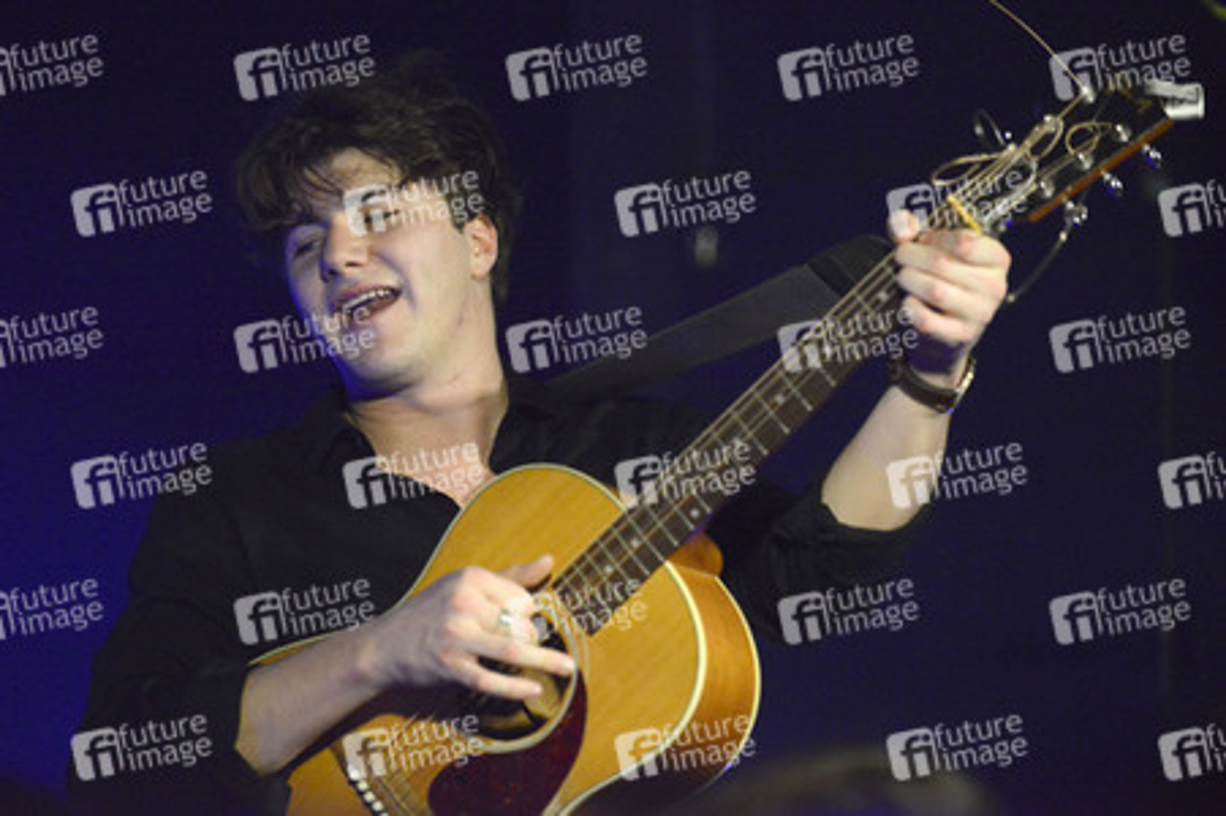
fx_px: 5104
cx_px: 613
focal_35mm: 150
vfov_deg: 9.1
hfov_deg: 13.7
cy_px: 408
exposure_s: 1/250
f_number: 2.8
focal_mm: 150
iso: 8063
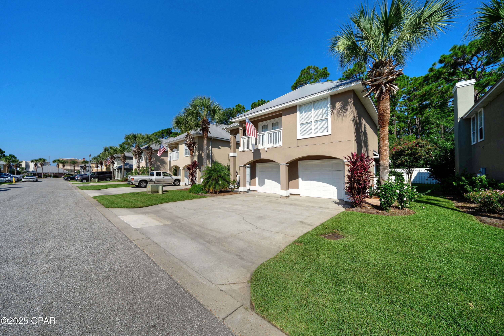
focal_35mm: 12
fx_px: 168
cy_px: 168
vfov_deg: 90.0
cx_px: 252
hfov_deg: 112.6
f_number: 10
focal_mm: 12
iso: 100
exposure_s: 1/250
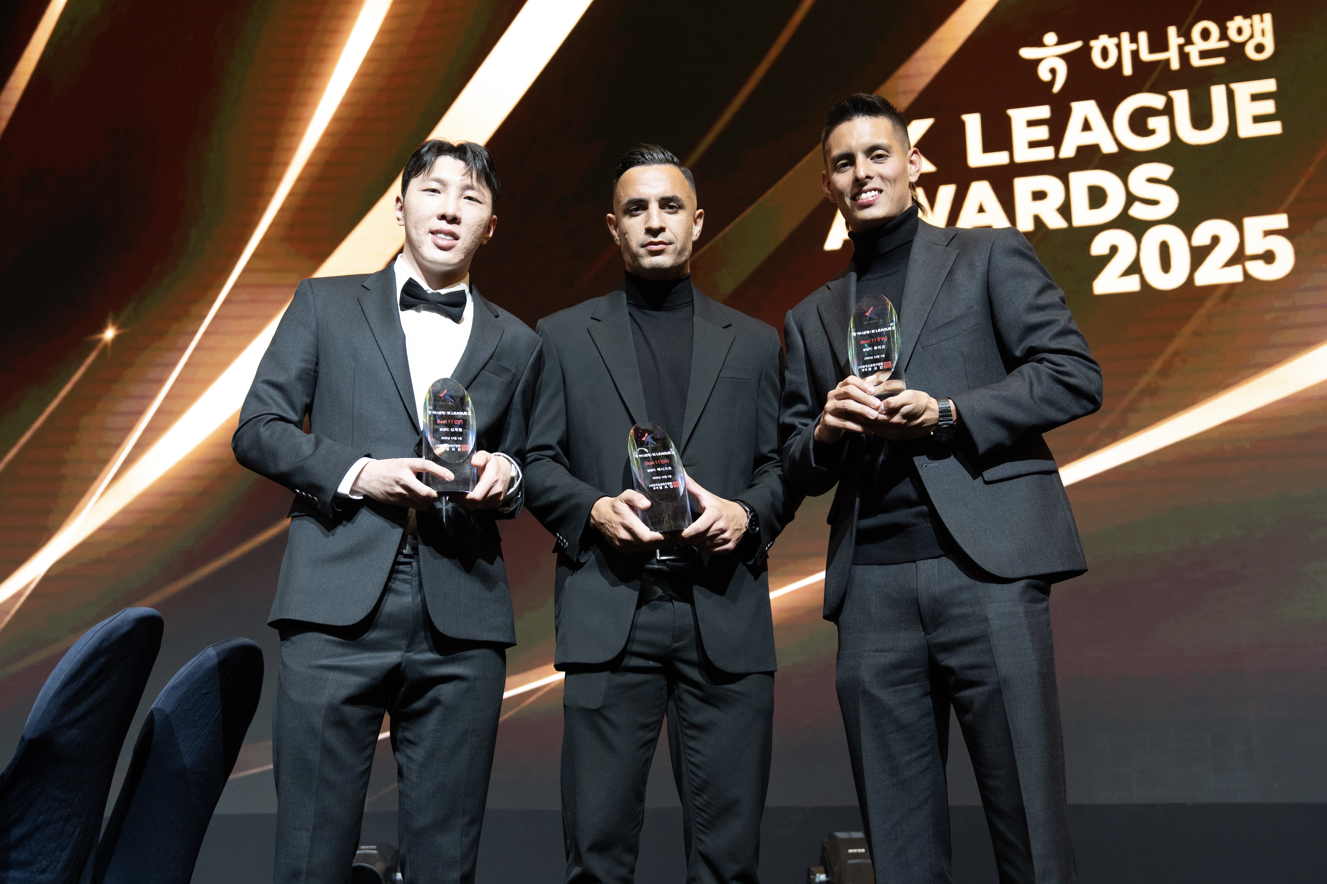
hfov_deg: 48.5
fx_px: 1474
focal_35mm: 40
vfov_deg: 33.4
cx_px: 664
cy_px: 442
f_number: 2.8
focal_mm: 40
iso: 1600
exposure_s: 1/250
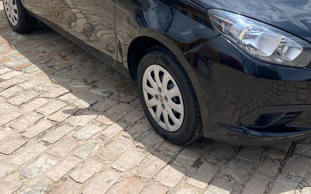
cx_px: 207
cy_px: 27
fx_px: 398
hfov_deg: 42.1
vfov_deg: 26.7
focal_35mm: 47
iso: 32
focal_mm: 4.25
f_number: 1.8
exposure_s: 1/3125
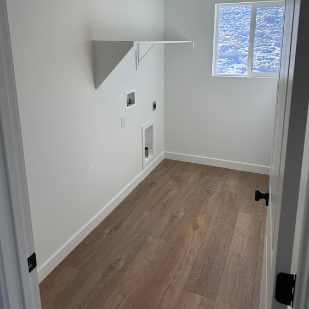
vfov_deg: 54.7
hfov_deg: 55.6
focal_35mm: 29
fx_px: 293
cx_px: 156
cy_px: 107
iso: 80
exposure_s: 1/1198
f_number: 1.78
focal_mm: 6.86
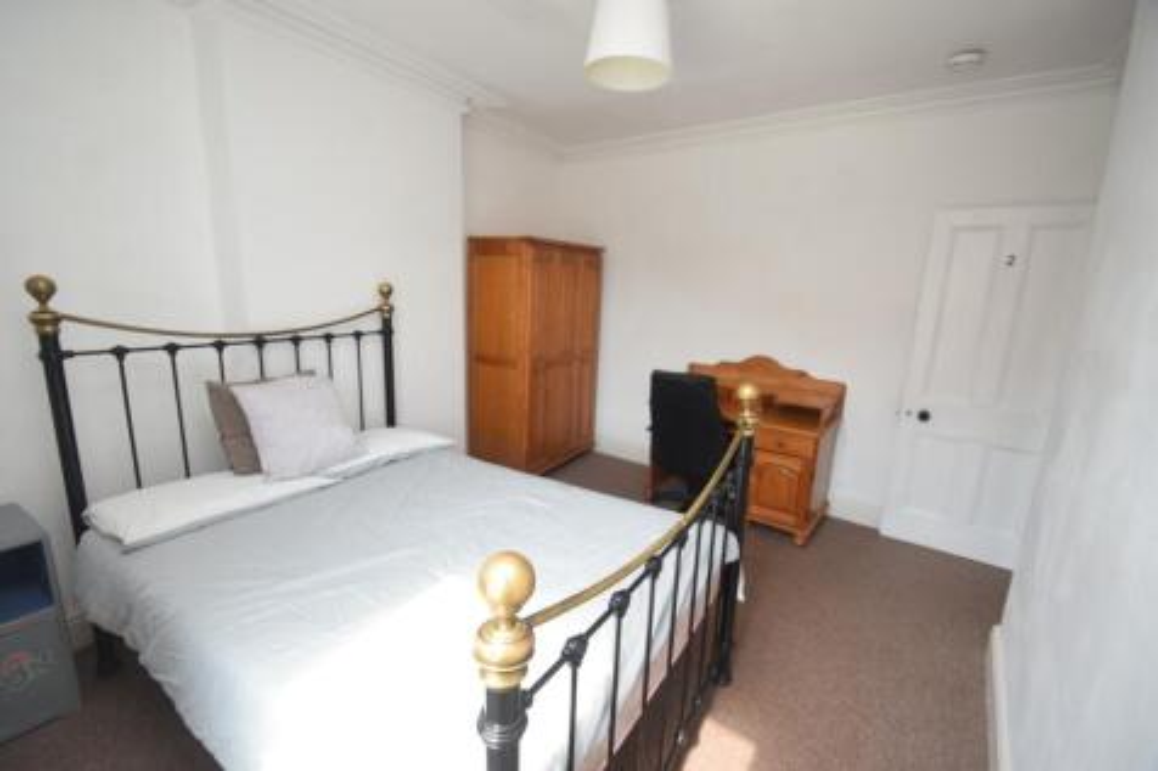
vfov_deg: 77.3
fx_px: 482
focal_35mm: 15
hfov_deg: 100.4
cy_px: 386
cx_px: 579
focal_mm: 10
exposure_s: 1/125
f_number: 5.6
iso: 450
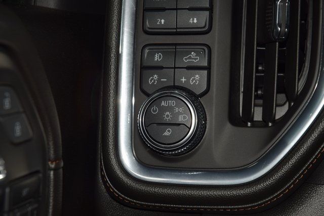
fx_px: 945
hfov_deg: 19.5
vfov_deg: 13.0
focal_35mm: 105
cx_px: 162
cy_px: 108
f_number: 8
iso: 100
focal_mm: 70
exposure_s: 1/125
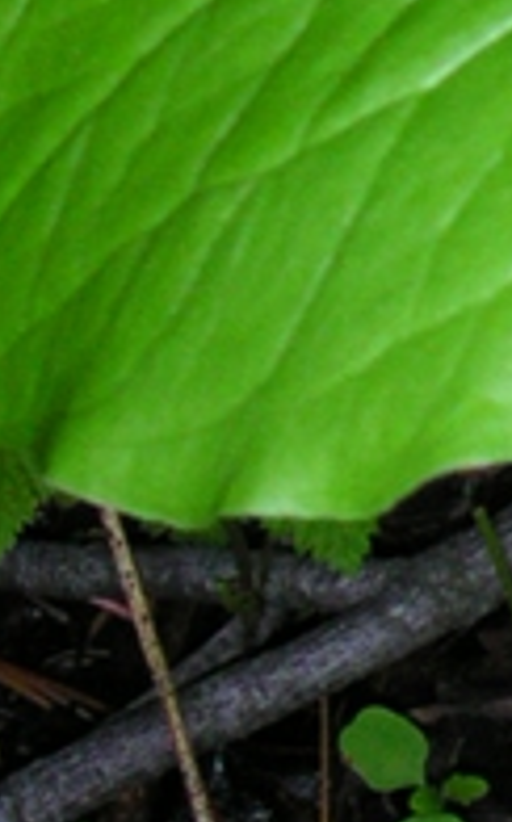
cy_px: 386
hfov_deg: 6.1
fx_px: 4590
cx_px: 1259
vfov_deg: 10.2
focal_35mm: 205
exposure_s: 1/60
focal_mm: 5.6
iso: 100
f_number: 4.5
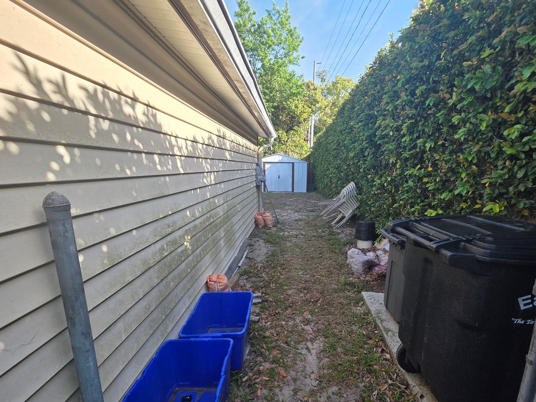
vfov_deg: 77.8
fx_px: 248
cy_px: 224
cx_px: 293
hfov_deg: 94.2
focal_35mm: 16
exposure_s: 1/594
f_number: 1.9
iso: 40
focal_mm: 2.2
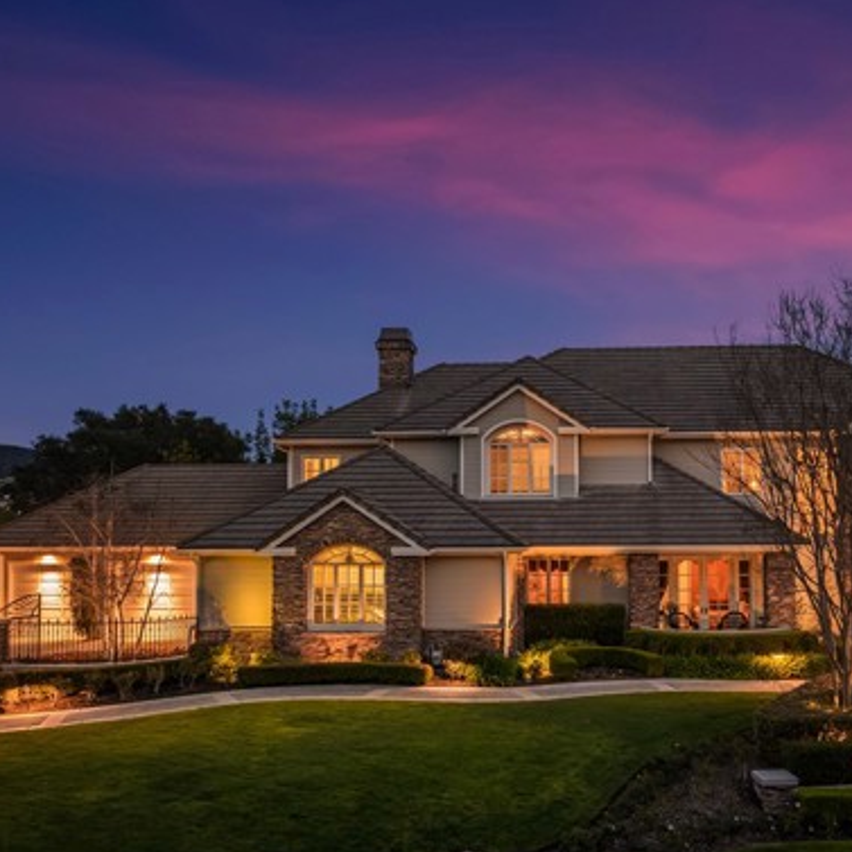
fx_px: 1002
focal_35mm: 36
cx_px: 554
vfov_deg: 46.0
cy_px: 478
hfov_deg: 45.5
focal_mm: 12.29
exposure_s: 1/8
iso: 830
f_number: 2.8
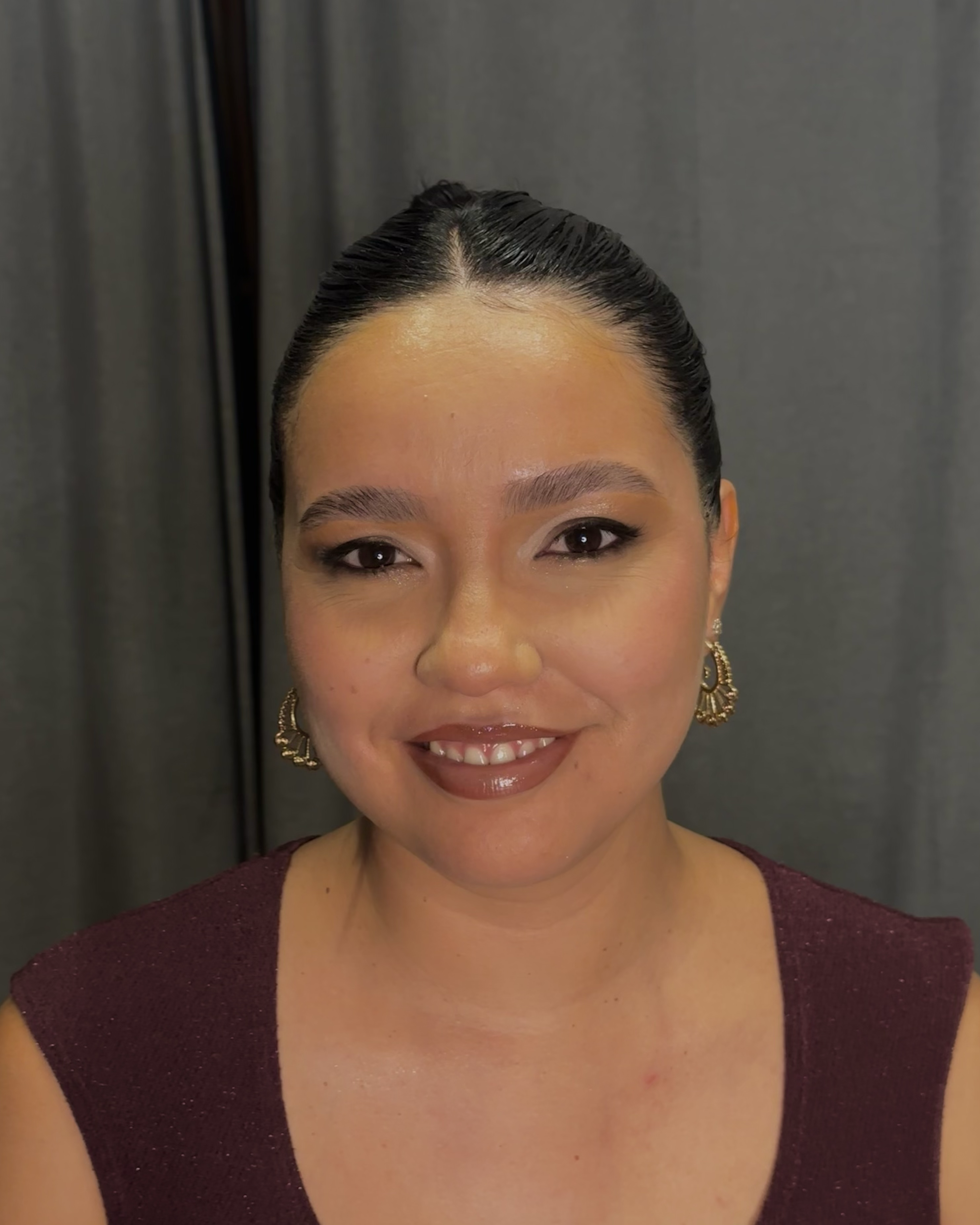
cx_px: 490
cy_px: 624
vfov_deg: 36.7
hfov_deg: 29.7
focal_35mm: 51
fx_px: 1849
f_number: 1.78
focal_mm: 6.86
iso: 200
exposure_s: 1/60
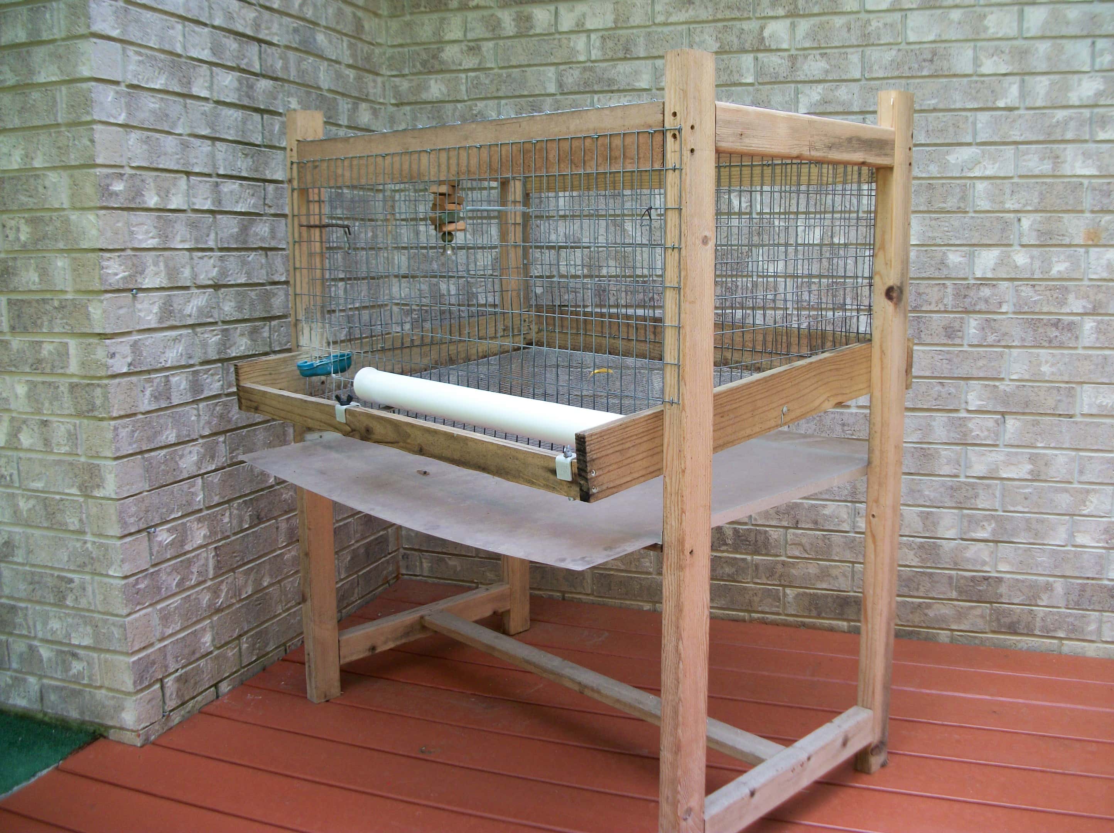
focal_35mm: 32
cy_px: 416
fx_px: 1029
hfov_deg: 56.9
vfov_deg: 44.1
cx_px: 557
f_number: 2.9
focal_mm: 5.7
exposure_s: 1/80
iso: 80
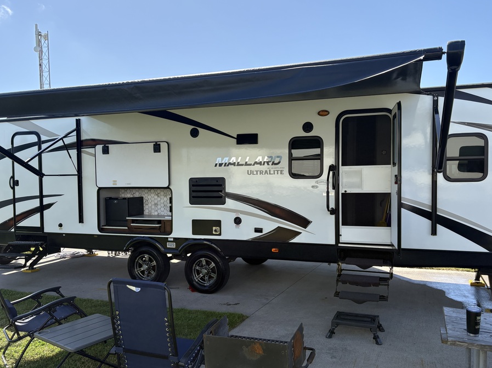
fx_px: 412
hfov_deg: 61.7
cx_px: 257
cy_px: 189
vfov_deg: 48.2
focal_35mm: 29
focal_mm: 5.96
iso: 64
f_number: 1.6
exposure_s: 1/2639
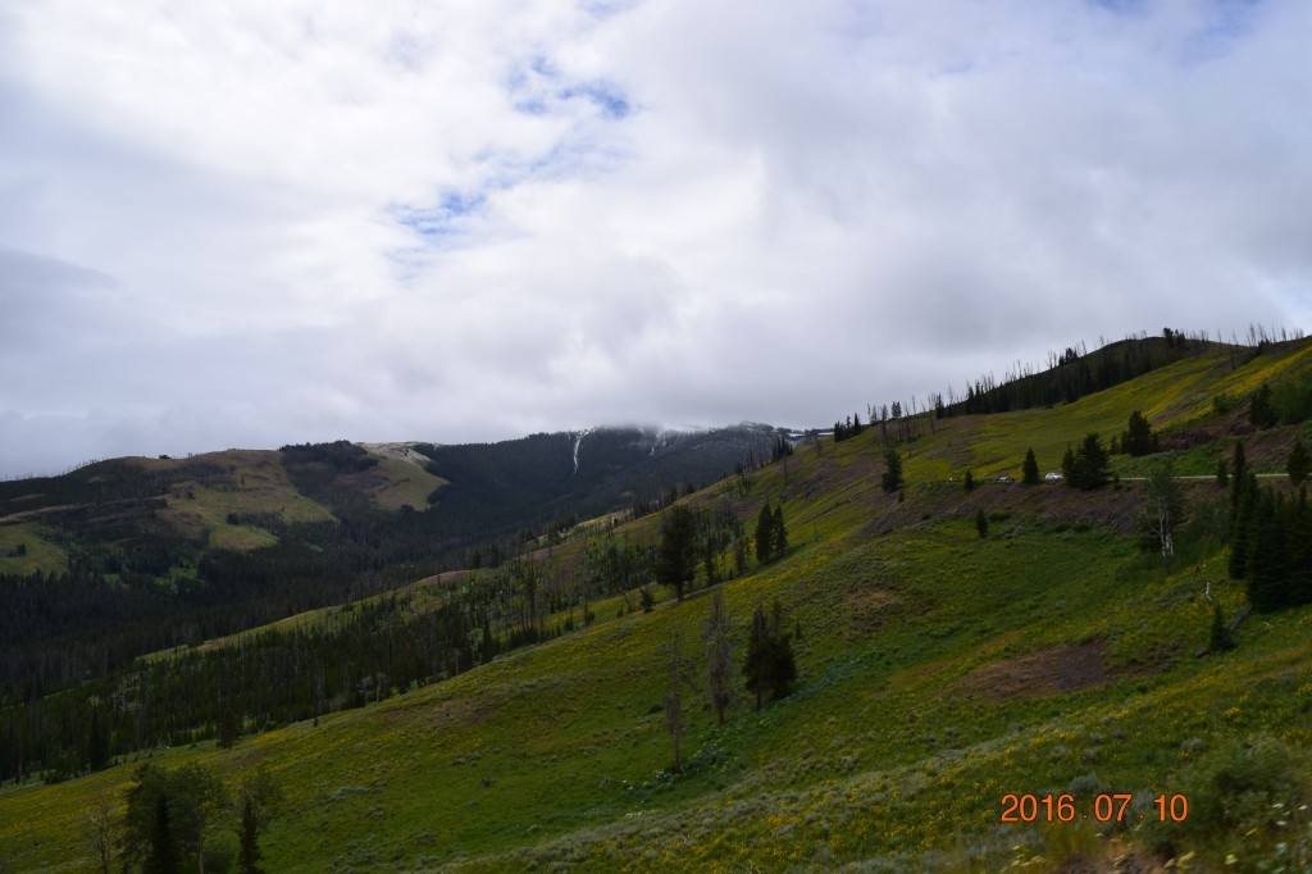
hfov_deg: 67.4
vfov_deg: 47.9
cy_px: 437
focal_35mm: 27
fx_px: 984
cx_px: 656
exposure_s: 1/500
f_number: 11
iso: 200
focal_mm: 18
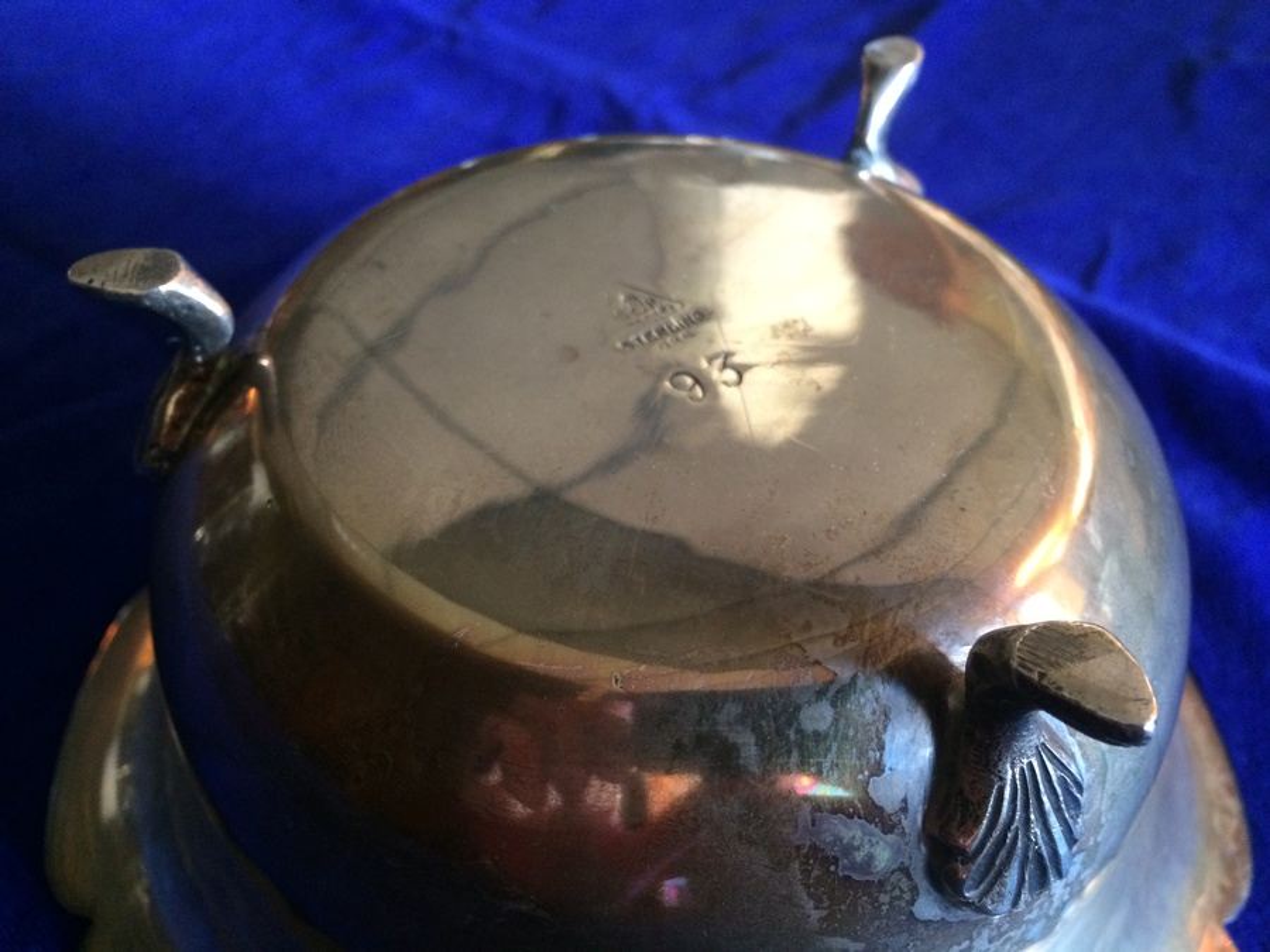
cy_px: 476
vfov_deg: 46.8
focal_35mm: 30
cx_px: 635
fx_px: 1101
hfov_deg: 60.0
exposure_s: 1/15
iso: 320
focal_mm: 4.12
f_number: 2.2
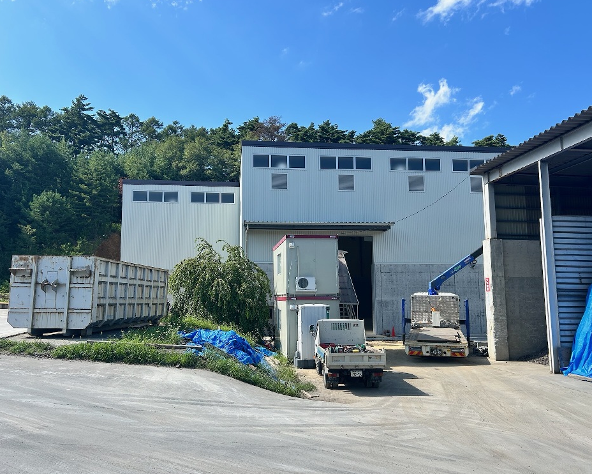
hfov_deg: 62.2
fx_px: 490
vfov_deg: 51.5
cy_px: 238
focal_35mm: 28
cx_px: 285
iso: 50
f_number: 1.5
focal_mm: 5.7
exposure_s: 1/2513
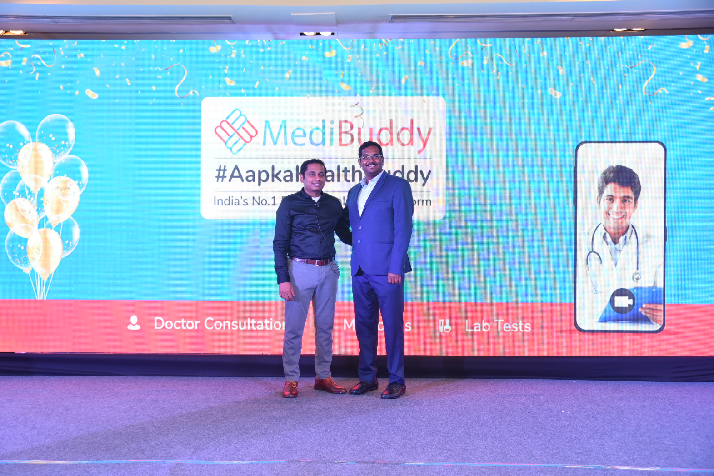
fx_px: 654
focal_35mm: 33
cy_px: 245
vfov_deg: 40.0
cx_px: 348
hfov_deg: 57.2
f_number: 4
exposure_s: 1/125
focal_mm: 32
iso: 1000
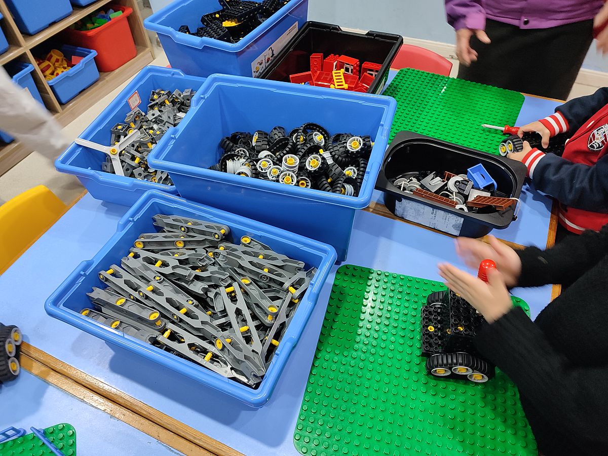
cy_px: 228
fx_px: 439
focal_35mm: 25
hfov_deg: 69.4
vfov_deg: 54.9
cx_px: 304
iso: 429
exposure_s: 1/25
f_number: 1.75
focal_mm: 5.96
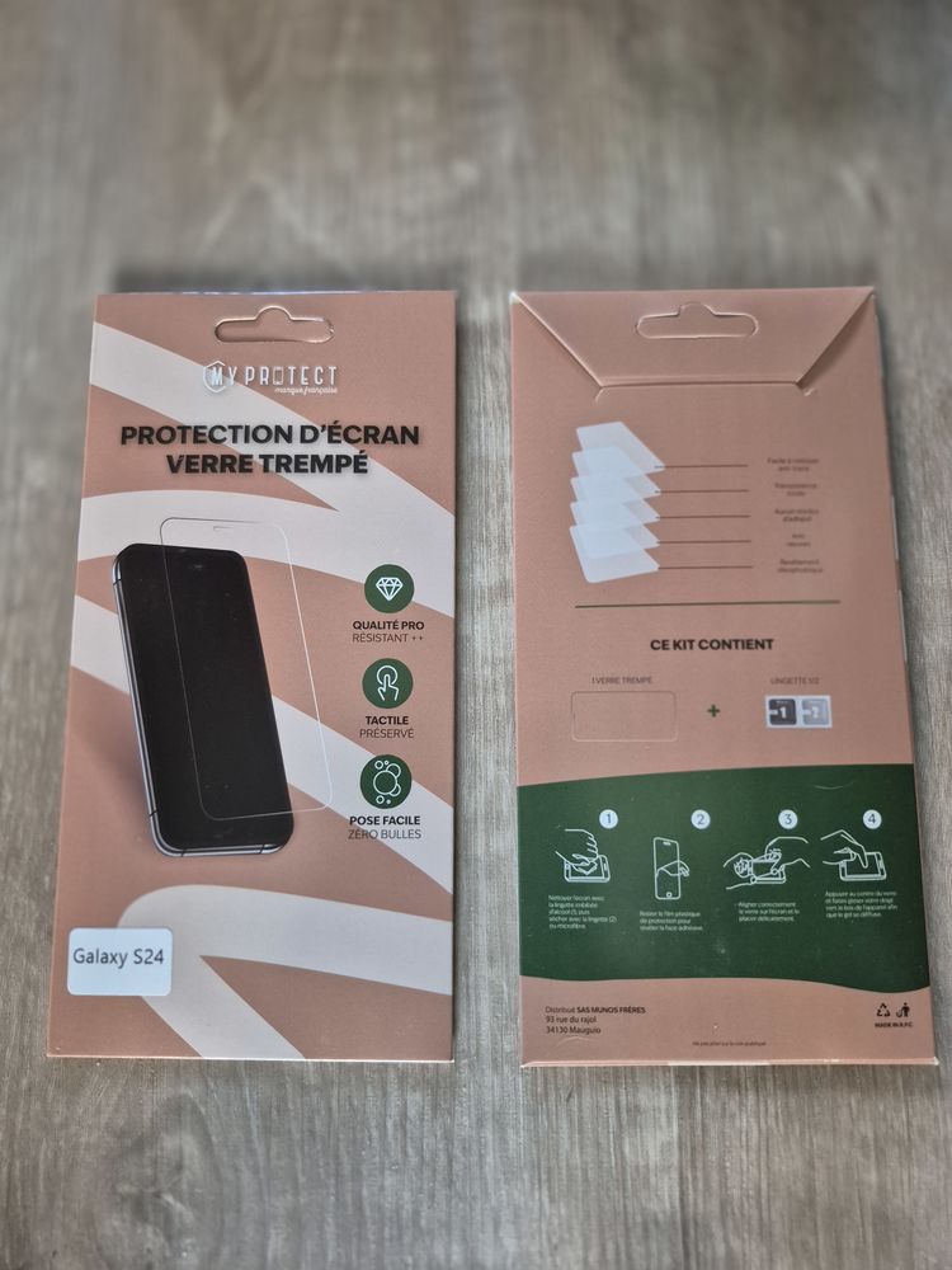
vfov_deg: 73.9
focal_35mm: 23
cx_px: 476
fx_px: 843
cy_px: 635
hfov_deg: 58.9
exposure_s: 1/100
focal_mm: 5.4
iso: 1000
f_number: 1.8
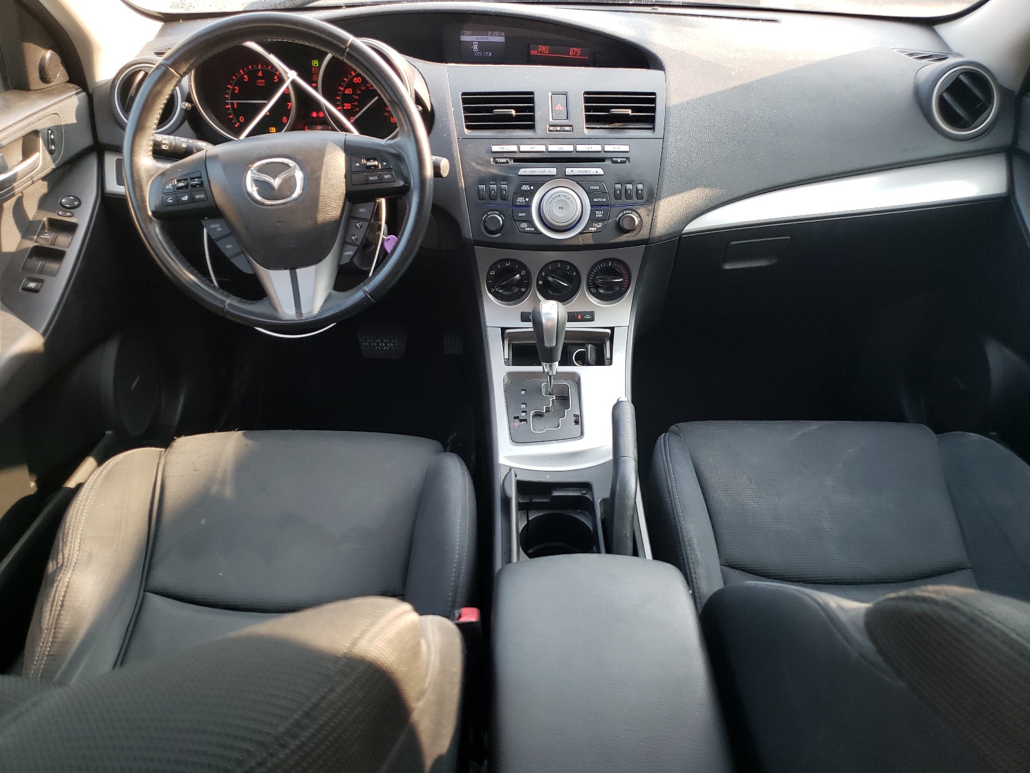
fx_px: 774
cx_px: 515
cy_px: 386
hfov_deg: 67.3
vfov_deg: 53.1
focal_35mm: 26
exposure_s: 1/120
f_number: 1.5
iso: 58
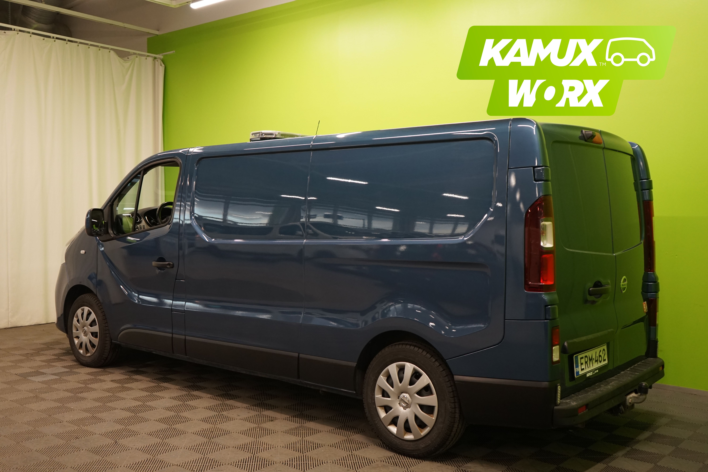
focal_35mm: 35
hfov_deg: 54.4
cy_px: 236
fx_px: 688
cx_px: 354
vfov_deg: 37.9
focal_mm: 35
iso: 1250
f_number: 4
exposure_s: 1/160
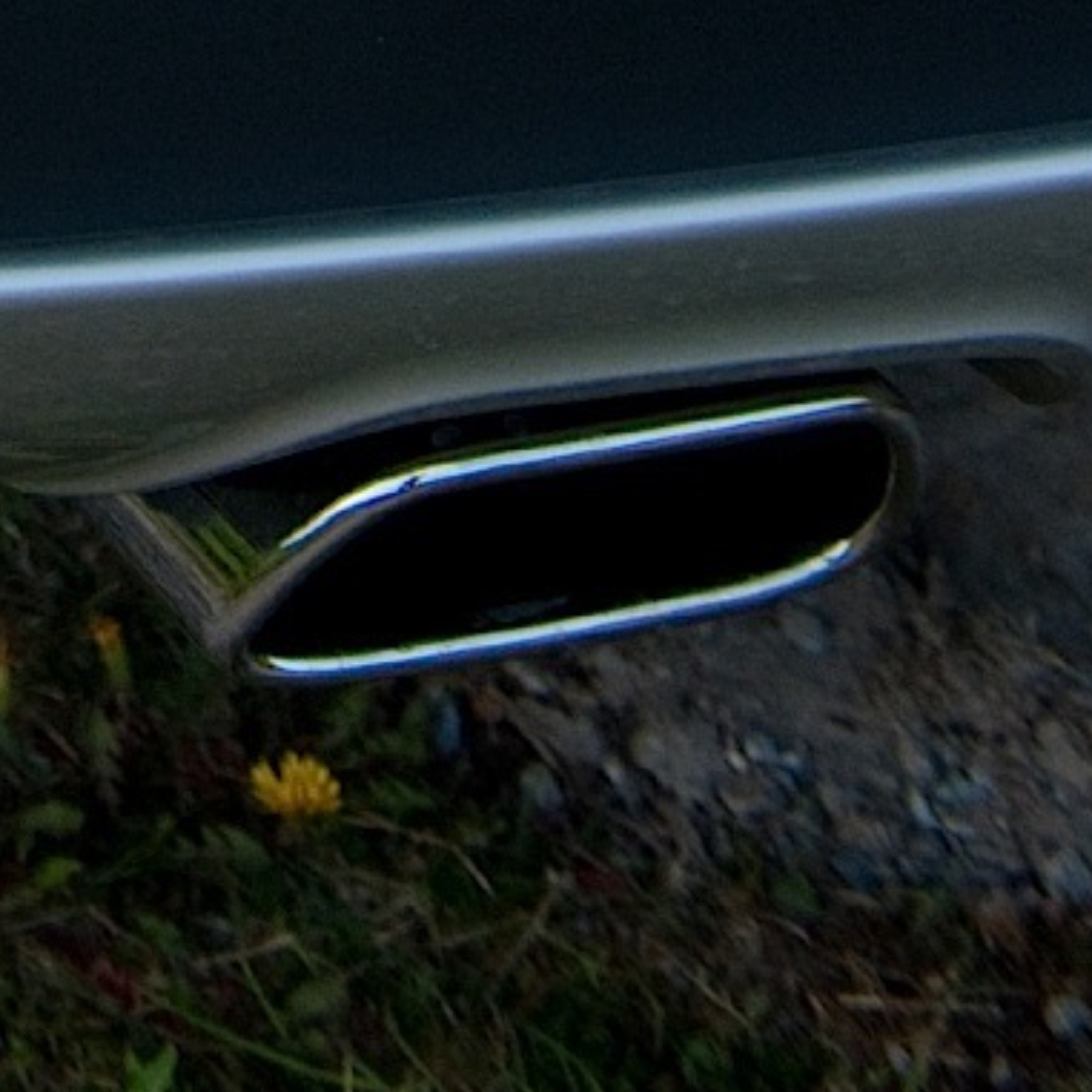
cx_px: -1588
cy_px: -2898
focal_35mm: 225
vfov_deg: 6.6
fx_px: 8030
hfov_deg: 7.3
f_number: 5.6
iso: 400
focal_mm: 35
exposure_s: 1/320
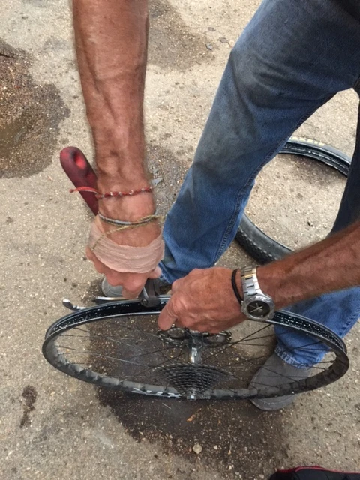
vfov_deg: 61.7
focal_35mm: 29
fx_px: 402
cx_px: 180
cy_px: 240
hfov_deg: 48.2
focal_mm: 4.15
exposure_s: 1/4
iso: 100
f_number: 2.2
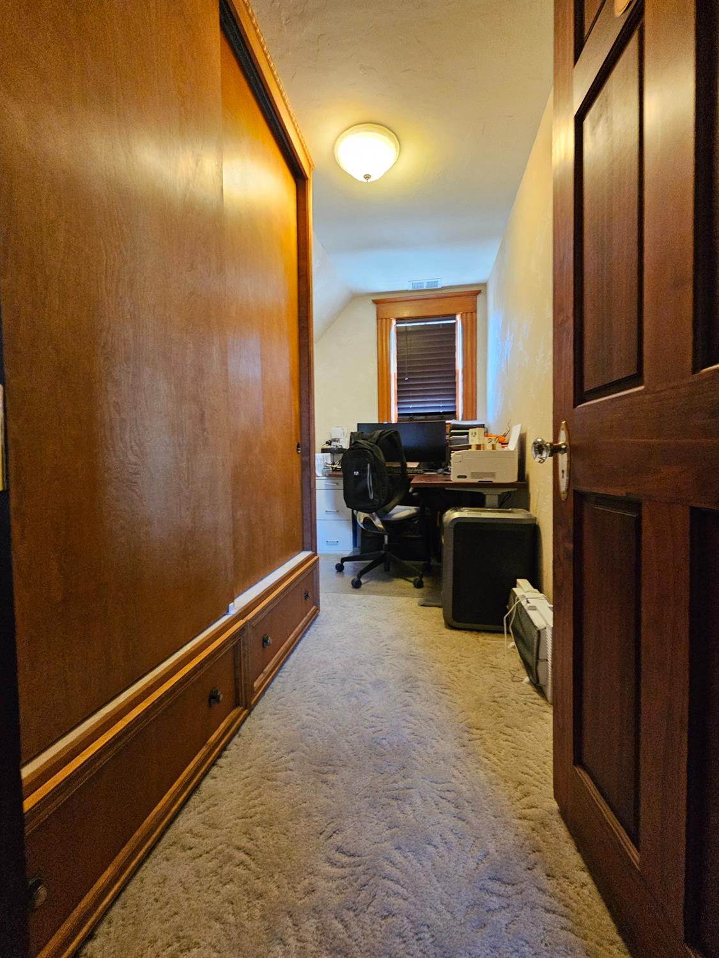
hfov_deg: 89.9
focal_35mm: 13
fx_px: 360
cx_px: 360
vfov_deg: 106.2
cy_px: 479
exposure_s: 1/30
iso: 640
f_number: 2.2
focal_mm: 2.2
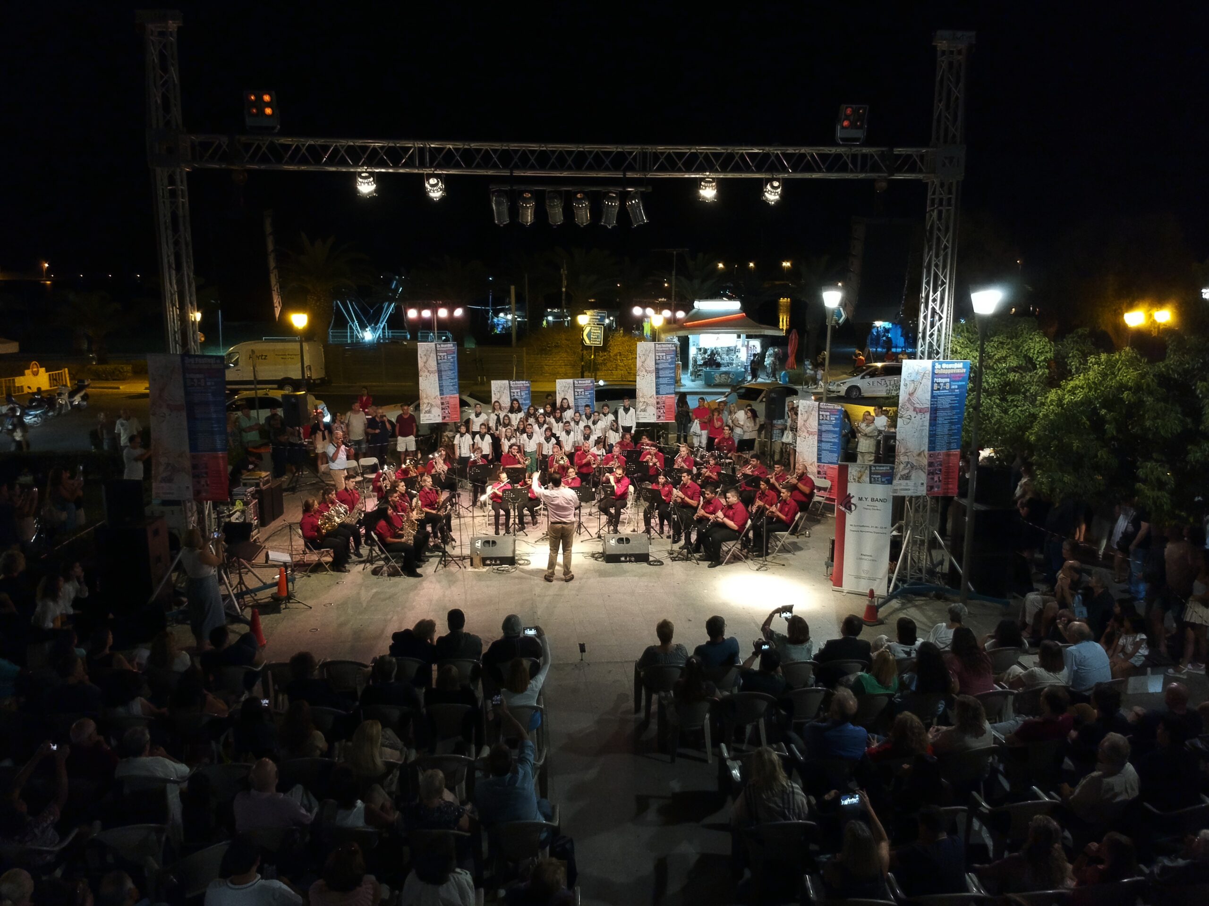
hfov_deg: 69.4
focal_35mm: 25
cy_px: 453
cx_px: 604
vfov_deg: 54.9
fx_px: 873
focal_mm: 4.49
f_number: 2.6
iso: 800
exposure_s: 1/25
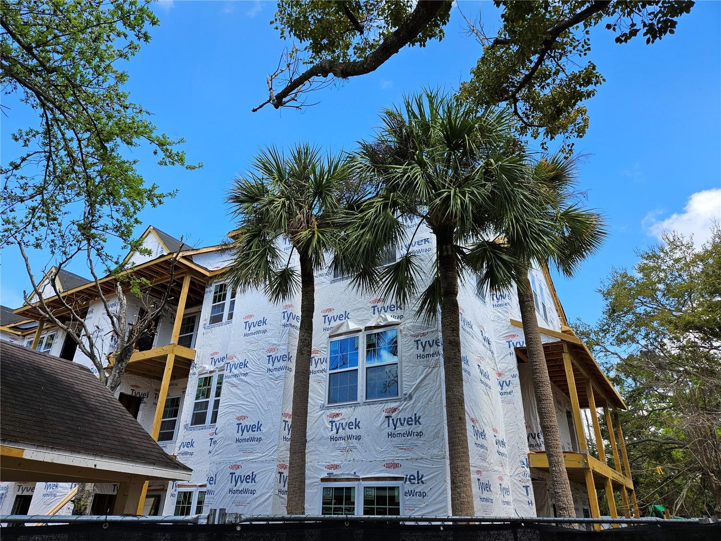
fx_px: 479
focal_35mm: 23
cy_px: 270
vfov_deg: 58.9
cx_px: 360
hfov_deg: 73.9
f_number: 1.8
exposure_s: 1/818
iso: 25
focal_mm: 5.4
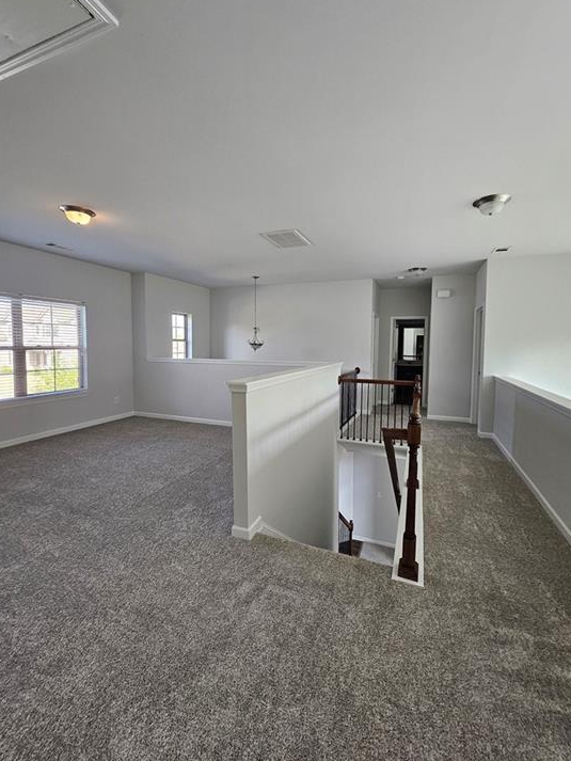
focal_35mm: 14
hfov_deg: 85.6
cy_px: 364
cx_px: 302
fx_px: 308
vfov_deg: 102.0
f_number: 2.2
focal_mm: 1.74
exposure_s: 1/60
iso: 80
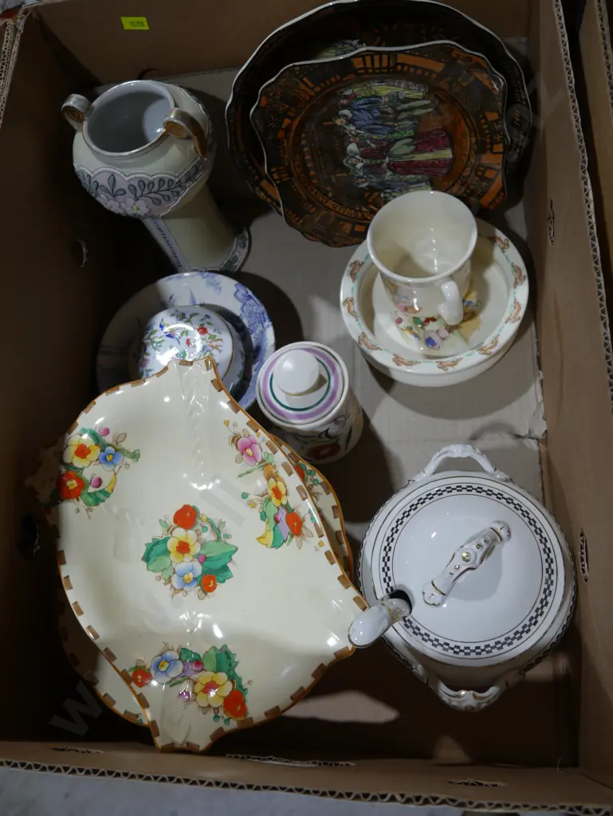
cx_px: 306
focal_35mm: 32
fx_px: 755
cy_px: 408
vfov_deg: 56.8
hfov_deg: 44.2
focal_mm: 16
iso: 200
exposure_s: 1/125
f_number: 3.6
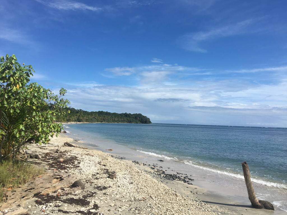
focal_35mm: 29
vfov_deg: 48.2
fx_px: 240
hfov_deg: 61.7
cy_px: 108
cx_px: 144
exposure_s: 1/2959
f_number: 2.2
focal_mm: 4.15
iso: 25
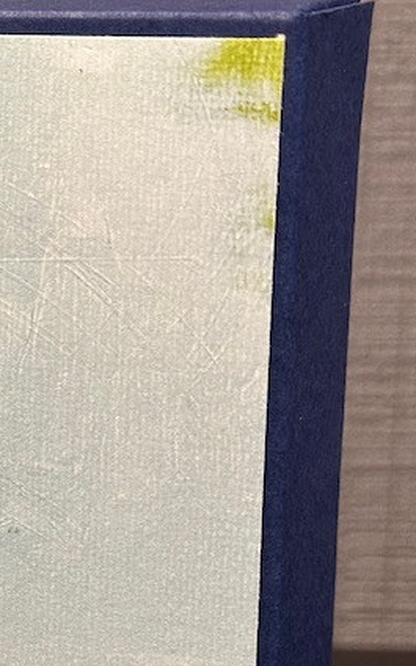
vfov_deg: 16.9
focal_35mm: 123
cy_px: 514
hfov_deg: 10.4
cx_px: -166
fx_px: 2231
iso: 250
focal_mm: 6.86
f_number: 1.78
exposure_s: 1/54
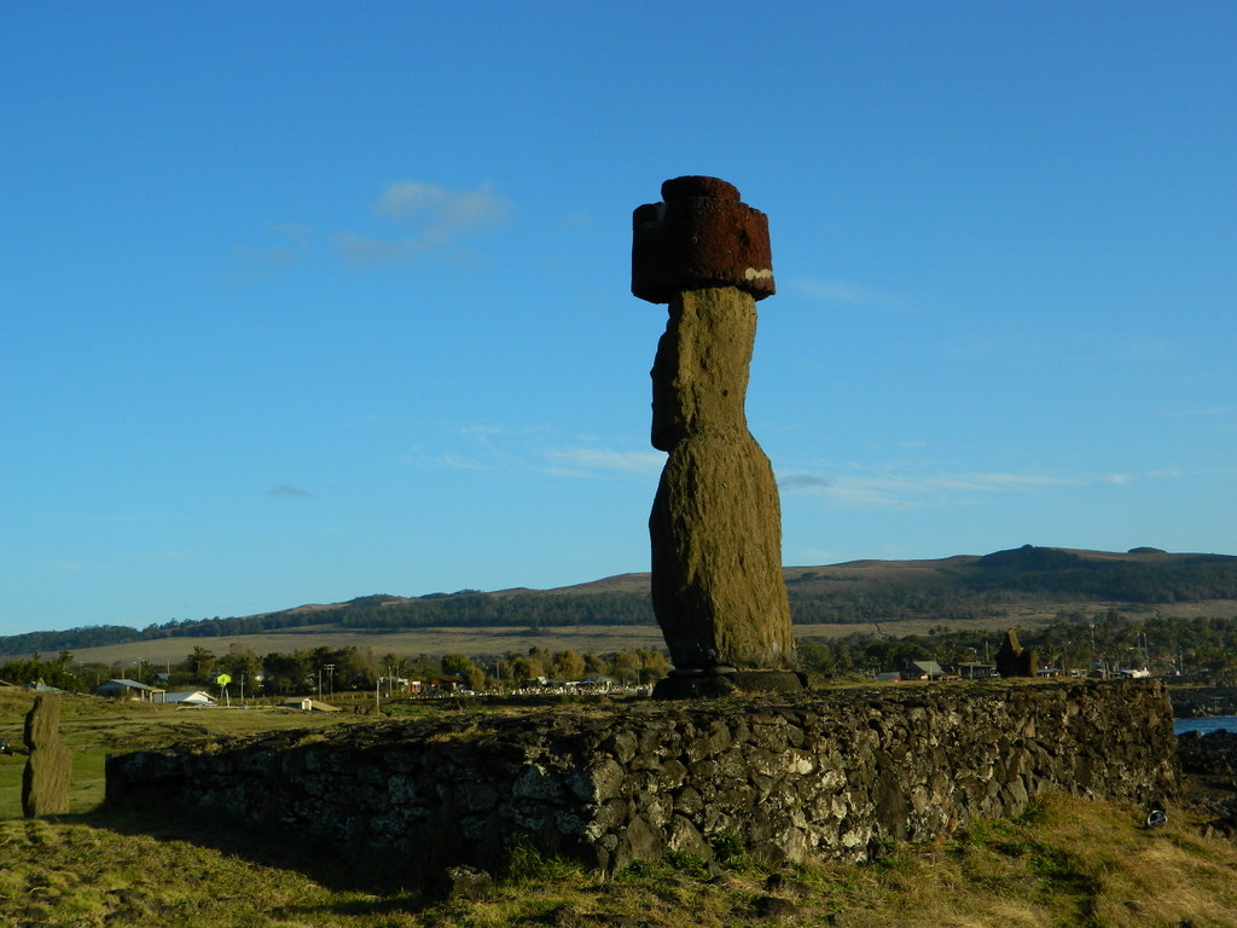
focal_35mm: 57
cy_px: 464
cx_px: 618
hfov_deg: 33.8
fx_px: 2037
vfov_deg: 25.7
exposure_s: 1/800
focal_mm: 10.2
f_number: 3.8
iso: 80
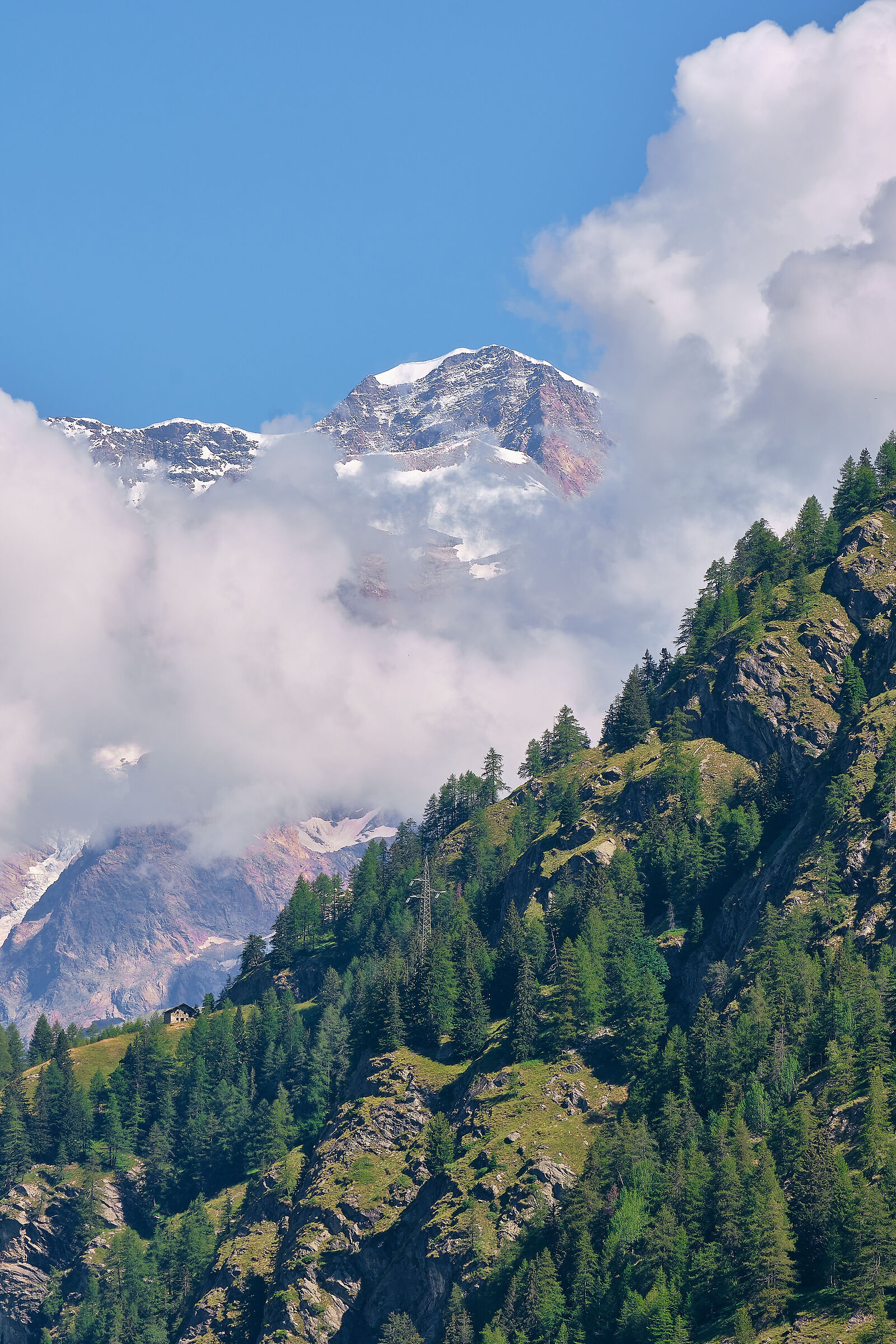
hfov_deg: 4.6
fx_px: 11199
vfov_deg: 6.9
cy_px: 672
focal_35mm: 300
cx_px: 448
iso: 200
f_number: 14
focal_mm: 200
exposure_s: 1/250
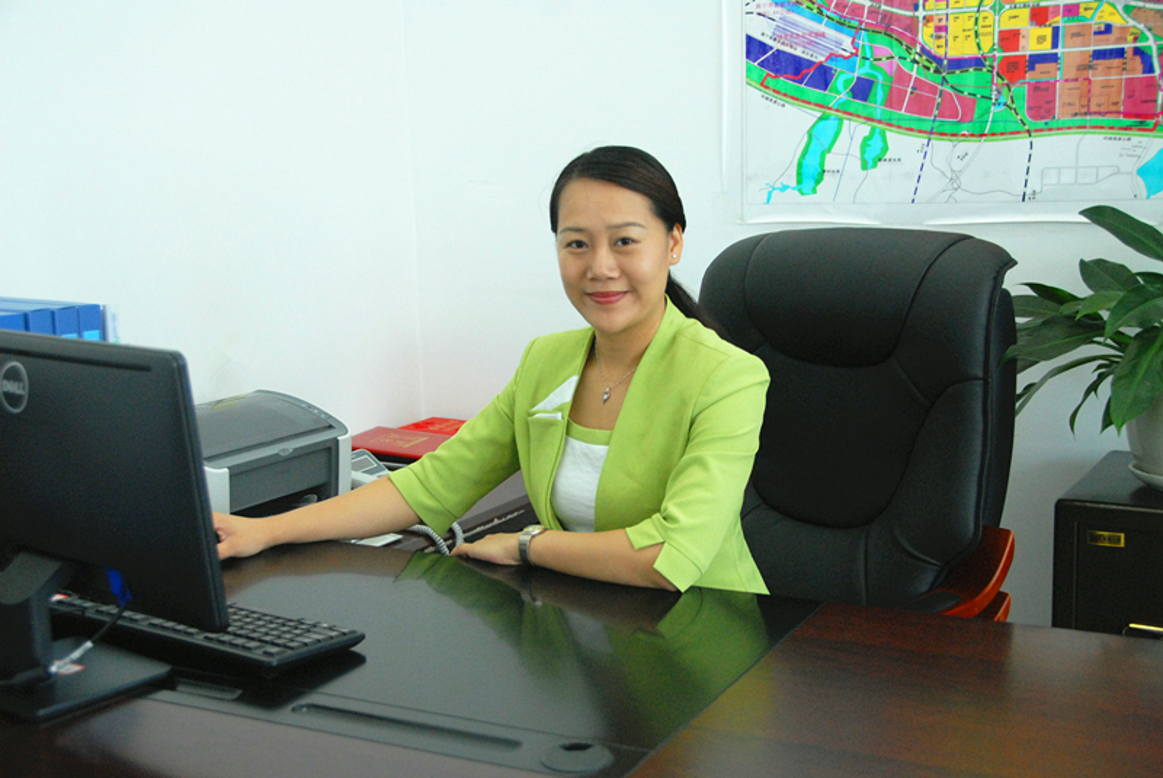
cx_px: 582
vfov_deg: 28.1
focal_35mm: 48
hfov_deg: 41.1
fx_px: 1552
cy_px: 389
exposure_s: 1/90
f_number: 4
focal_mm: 32
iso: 800
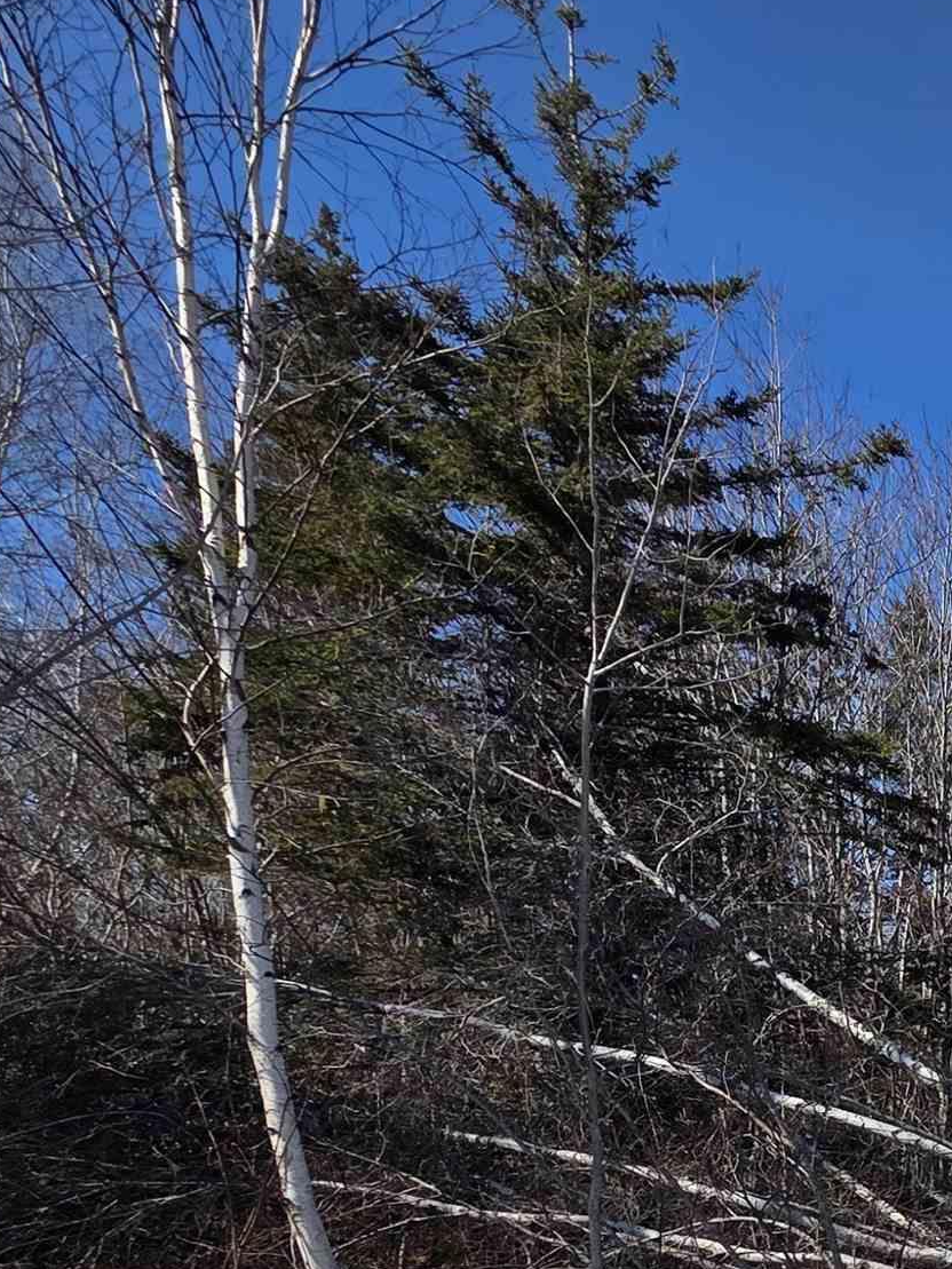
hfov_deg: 25.7
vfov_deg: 43.6
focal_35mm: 36
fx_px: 1320
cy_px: 1282
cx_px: 1522
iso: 40
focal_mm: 2.2
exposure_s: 1/2321
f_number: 1.9
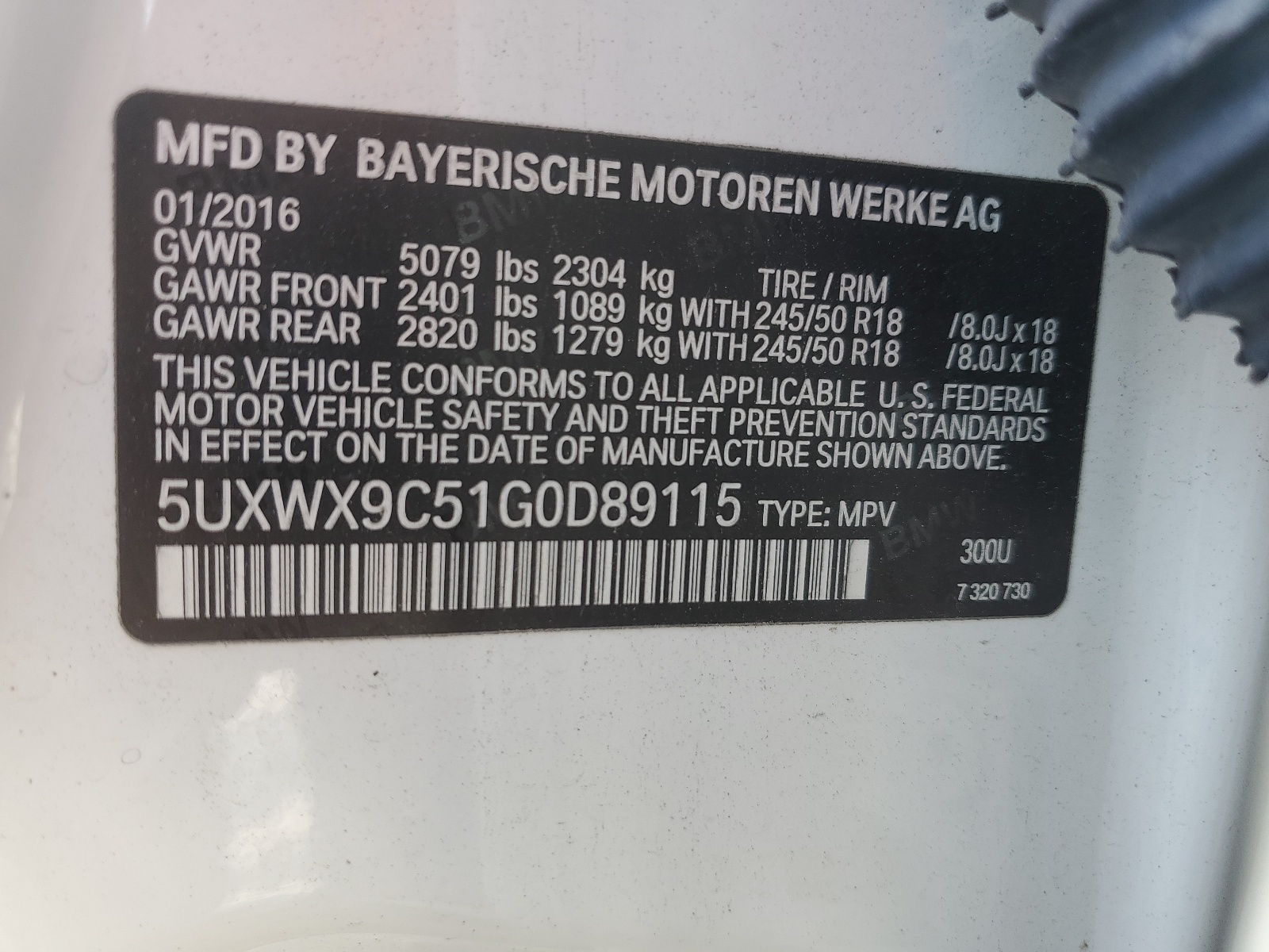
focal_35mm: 26
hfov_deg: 67.3
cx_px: 634
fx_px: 953
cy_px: 476
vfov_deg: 53.1
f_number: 1.5
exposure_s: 1/127
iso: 50
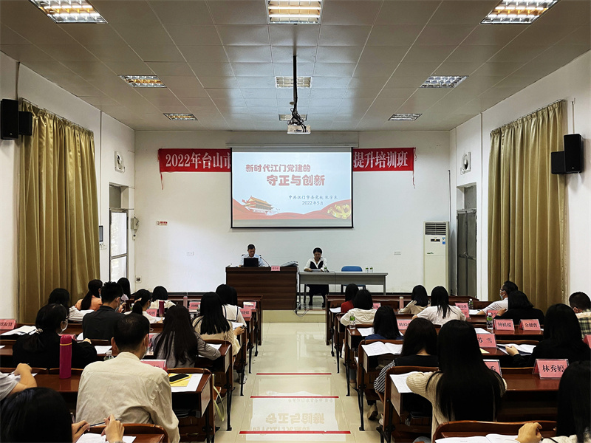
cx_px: 296
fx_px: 444
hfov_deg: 67.3
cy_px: 222
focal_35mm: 26
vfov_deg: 53.1
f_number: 1.6
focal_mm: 4.2
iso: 125
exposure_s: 1/50
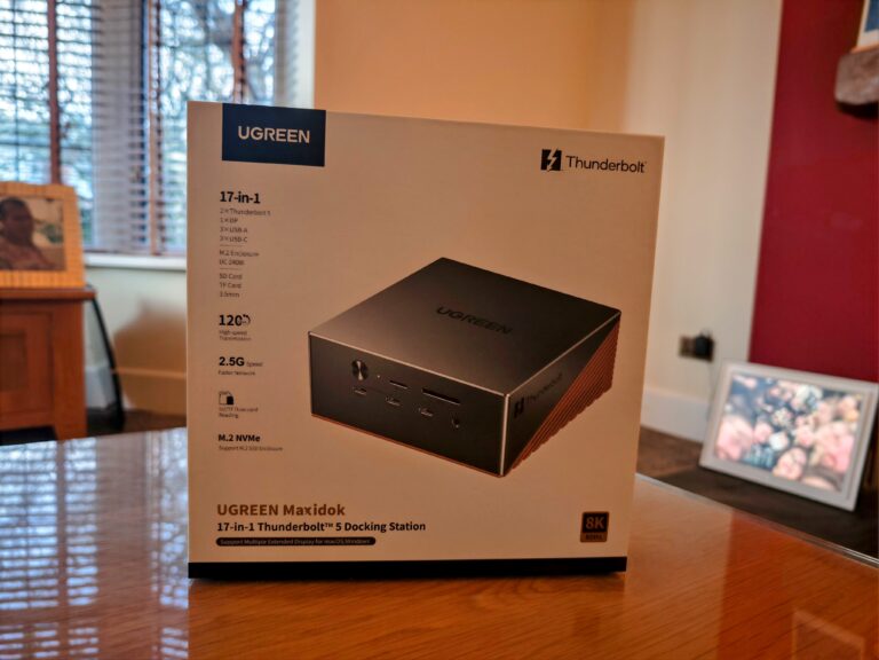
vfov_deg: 58.9
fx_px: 584
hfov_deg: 73.9
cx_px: 440
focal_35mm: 23
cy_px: 330
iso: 500
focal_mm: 6.55
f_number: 1.6
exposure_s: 1/33
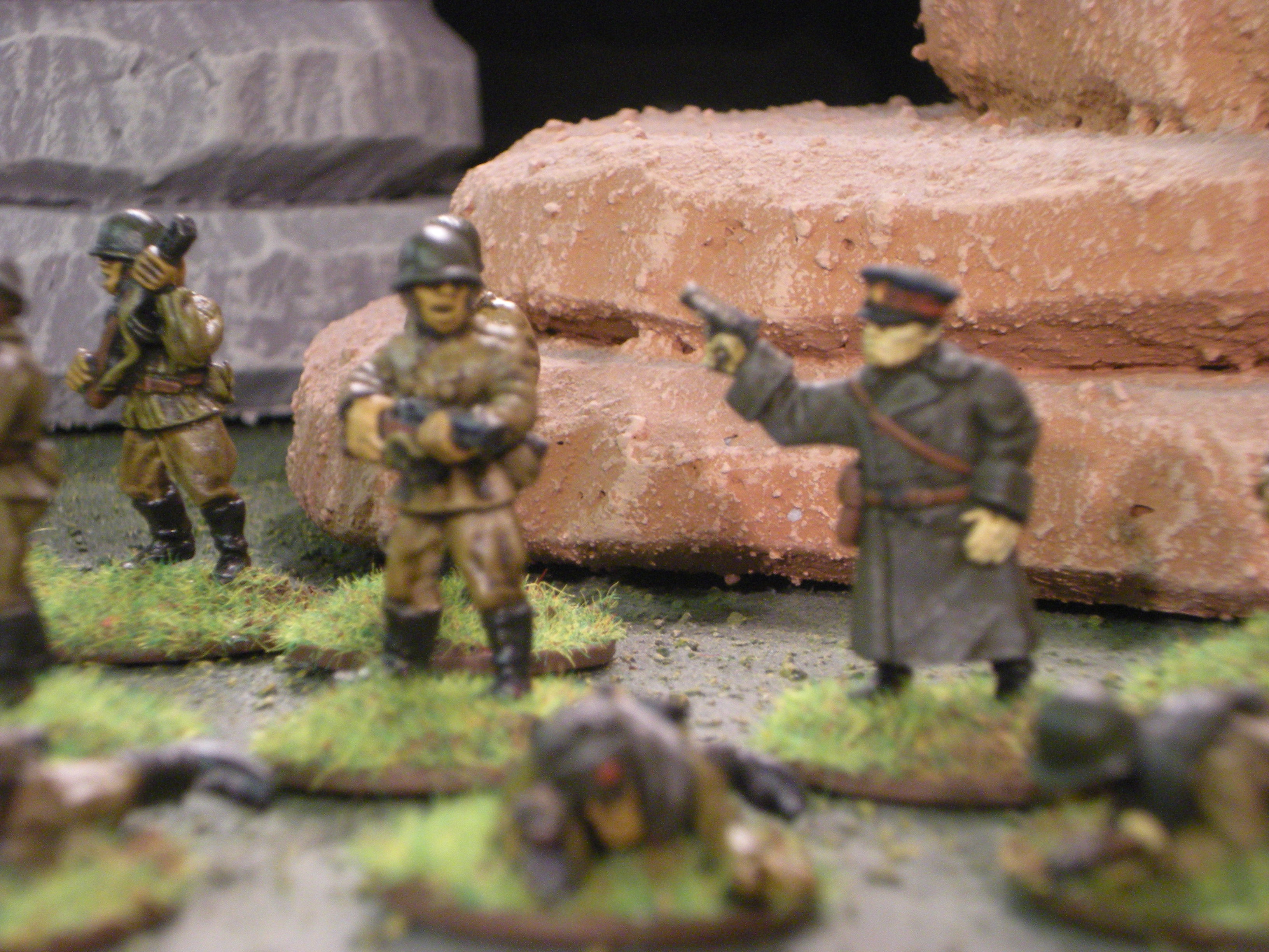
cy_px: 476
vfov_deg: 14.1
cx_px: 634
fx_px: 3849
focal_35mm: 105
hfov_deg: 18.7
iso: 308
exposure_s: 1/8
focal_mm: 17.3
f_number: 5.7
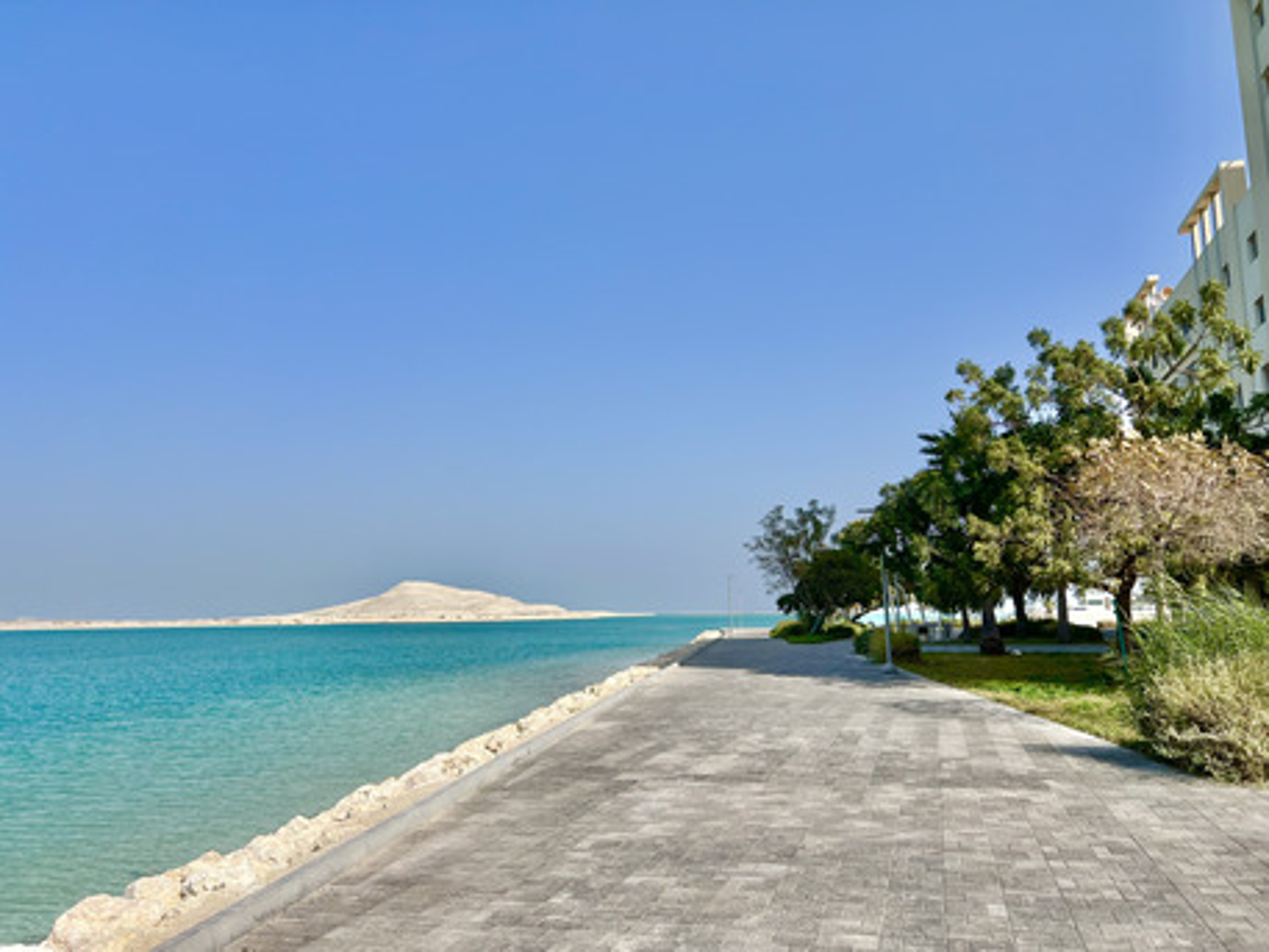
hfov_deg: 67.3
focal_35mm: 26
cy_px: 476
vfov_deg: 53.1
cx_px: 634
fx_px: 953
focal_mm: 5.7
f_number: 1.5
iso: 50
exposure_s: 1/6579
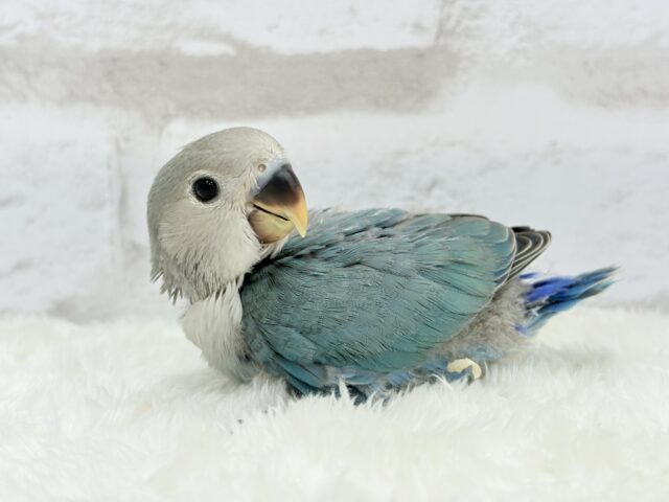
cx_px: 334
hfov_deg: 36.8
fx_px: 1005
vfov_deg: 28.0
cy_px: 251
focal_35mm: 52
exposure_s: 1/100
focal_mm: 5.96
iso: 100
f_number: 1.6
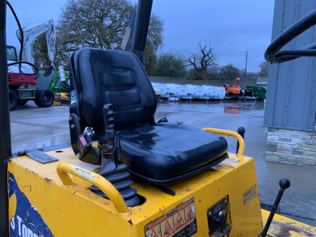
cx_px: 158
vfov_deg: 48.2
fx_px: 265
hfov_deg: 61.7
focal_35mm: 29
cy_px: 118
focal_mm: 3
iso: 80
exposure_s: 1/60
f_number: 1.8
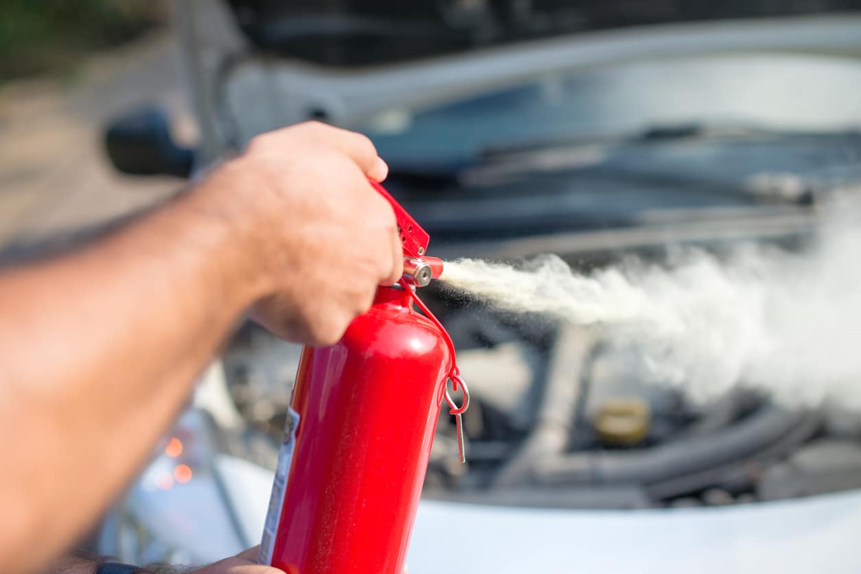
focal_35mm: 50
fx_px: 1196
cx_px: 430
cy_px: 287
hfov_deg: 39.6
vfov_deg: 27.0
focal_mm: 50
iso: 100
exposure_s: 1/2500
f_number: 2.8
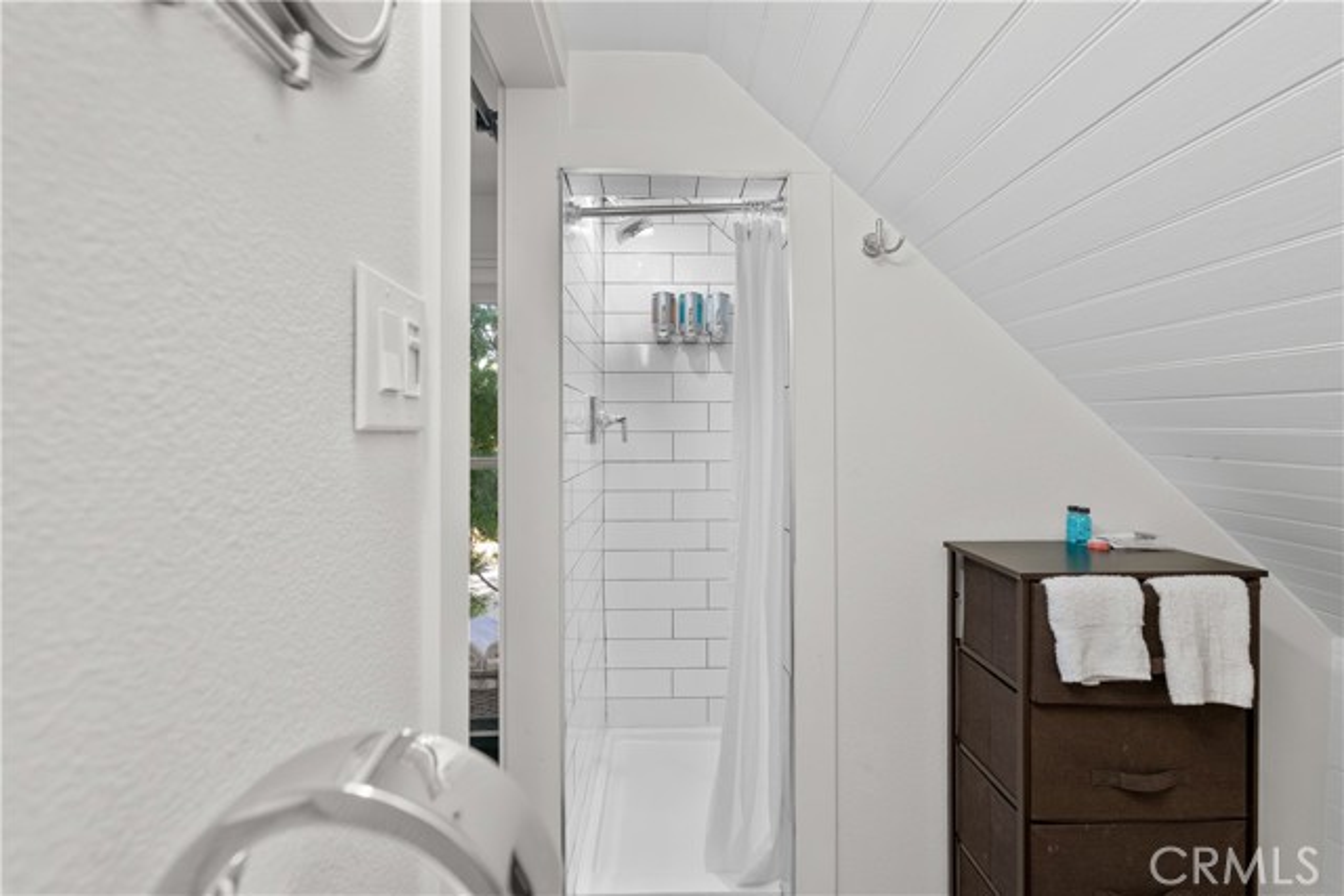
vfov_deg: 73.8
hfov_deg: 96.7
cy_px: 448
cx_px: 672
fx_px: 597
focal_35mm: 16
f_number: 5.6
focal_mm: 16
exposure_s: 1/15
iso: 250
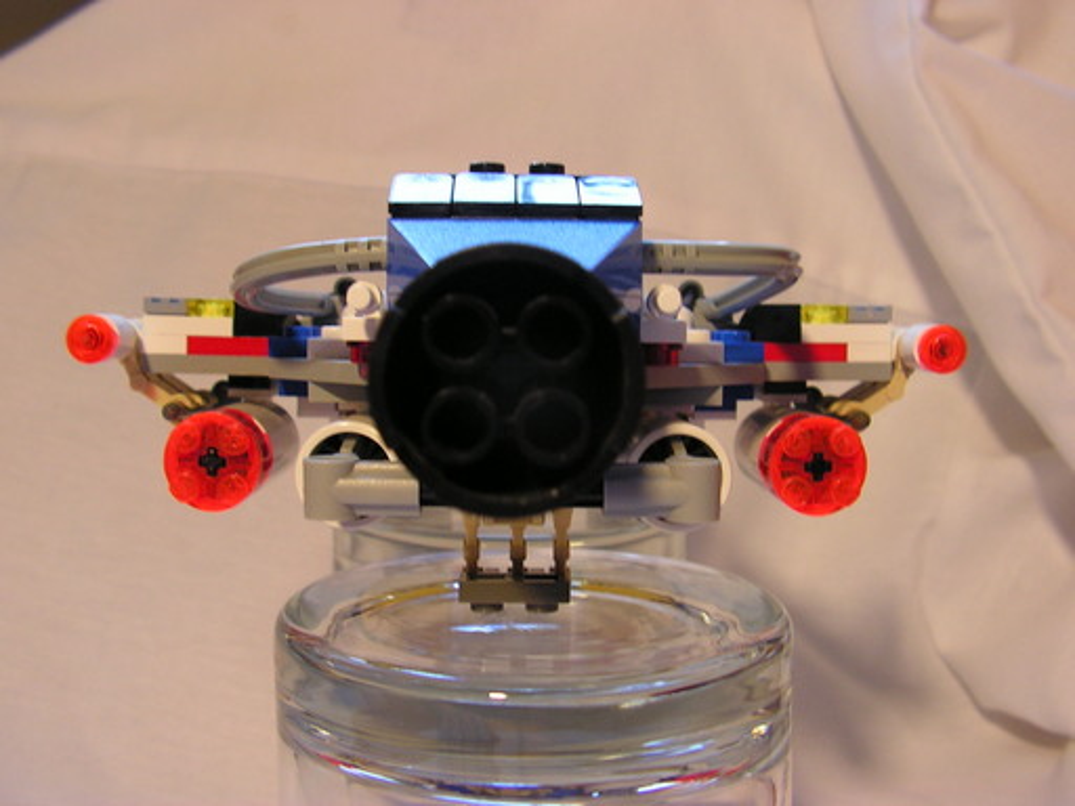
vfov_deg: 39.7
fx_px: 1118
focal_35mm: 36
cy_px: 403
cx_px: 538
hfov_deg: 51.4
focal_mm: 6
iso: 100
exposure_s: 1/30
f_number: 3.2
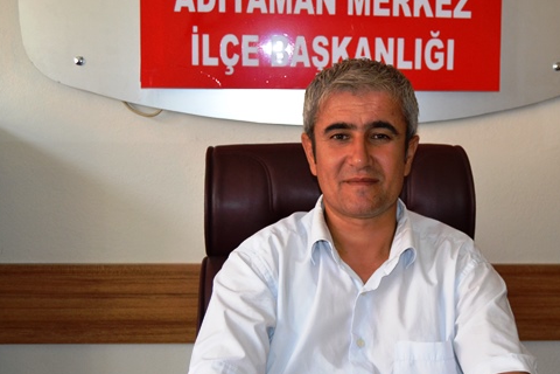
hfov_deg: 33.1
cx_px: 370
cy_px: 228
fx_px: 933
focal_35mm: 60
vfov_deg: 22.6
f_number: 4.2
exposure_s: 1/60
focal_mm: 30
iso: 1100
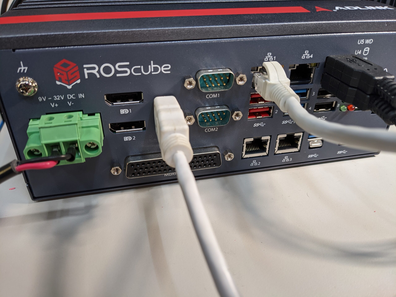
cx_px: 198
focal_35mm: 27
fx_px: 309
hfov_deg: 65.3
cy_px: 148
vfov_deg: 51.4
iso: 94
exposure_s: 1/30
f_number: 1.73
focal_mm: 4.38
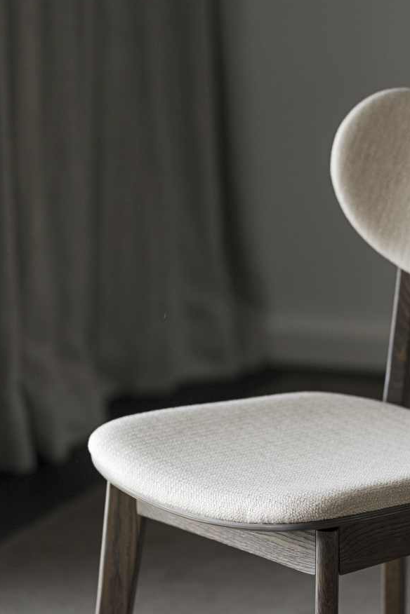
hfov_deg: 7.1
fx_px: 3314
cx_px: 329
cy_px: 334
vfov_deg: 10.6
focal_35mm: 194
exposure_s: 1/80
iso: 320
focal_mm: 85
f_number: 1.8
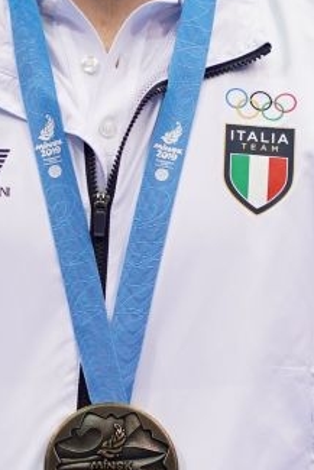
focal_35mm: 2213
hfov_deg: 0.6
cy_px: 331
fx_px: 28920
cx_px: 107
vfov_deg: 0.9
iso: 400
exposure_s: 1/500
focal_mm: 400
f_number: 2.8
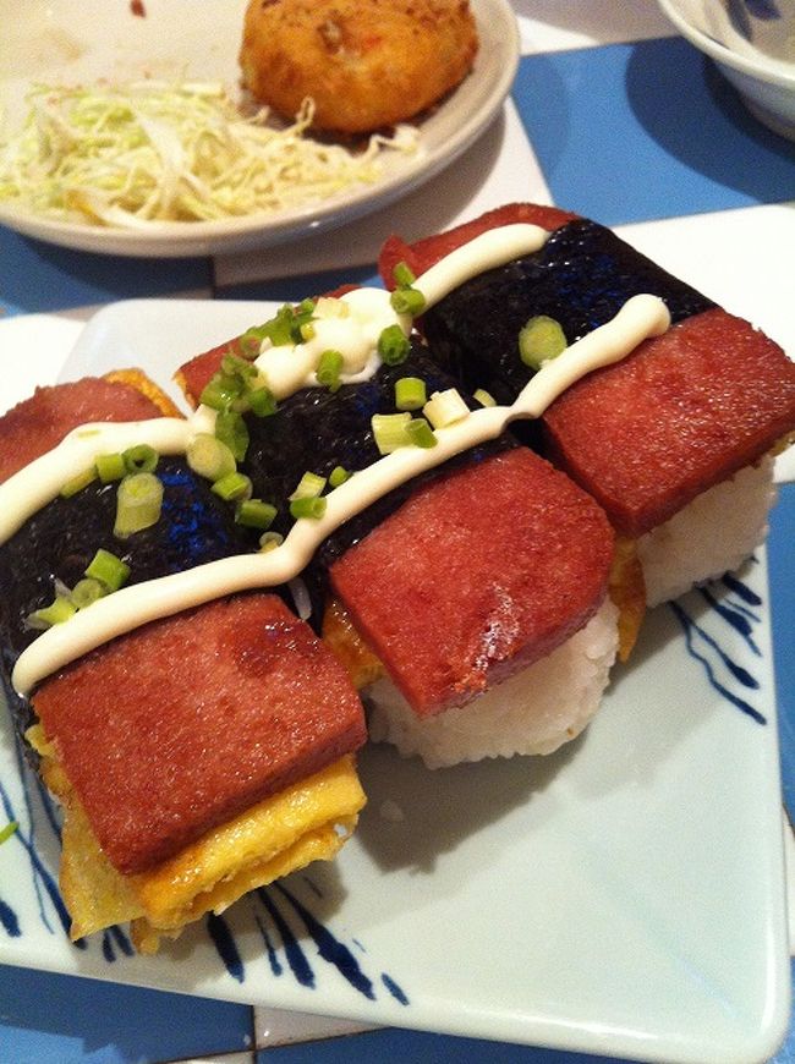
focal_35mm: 35
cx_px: 398
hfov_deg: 40.6
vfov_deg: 52.7
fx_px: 1074
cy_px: 532
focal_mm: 3.85
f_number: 2.8
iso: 250
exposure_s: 1/15
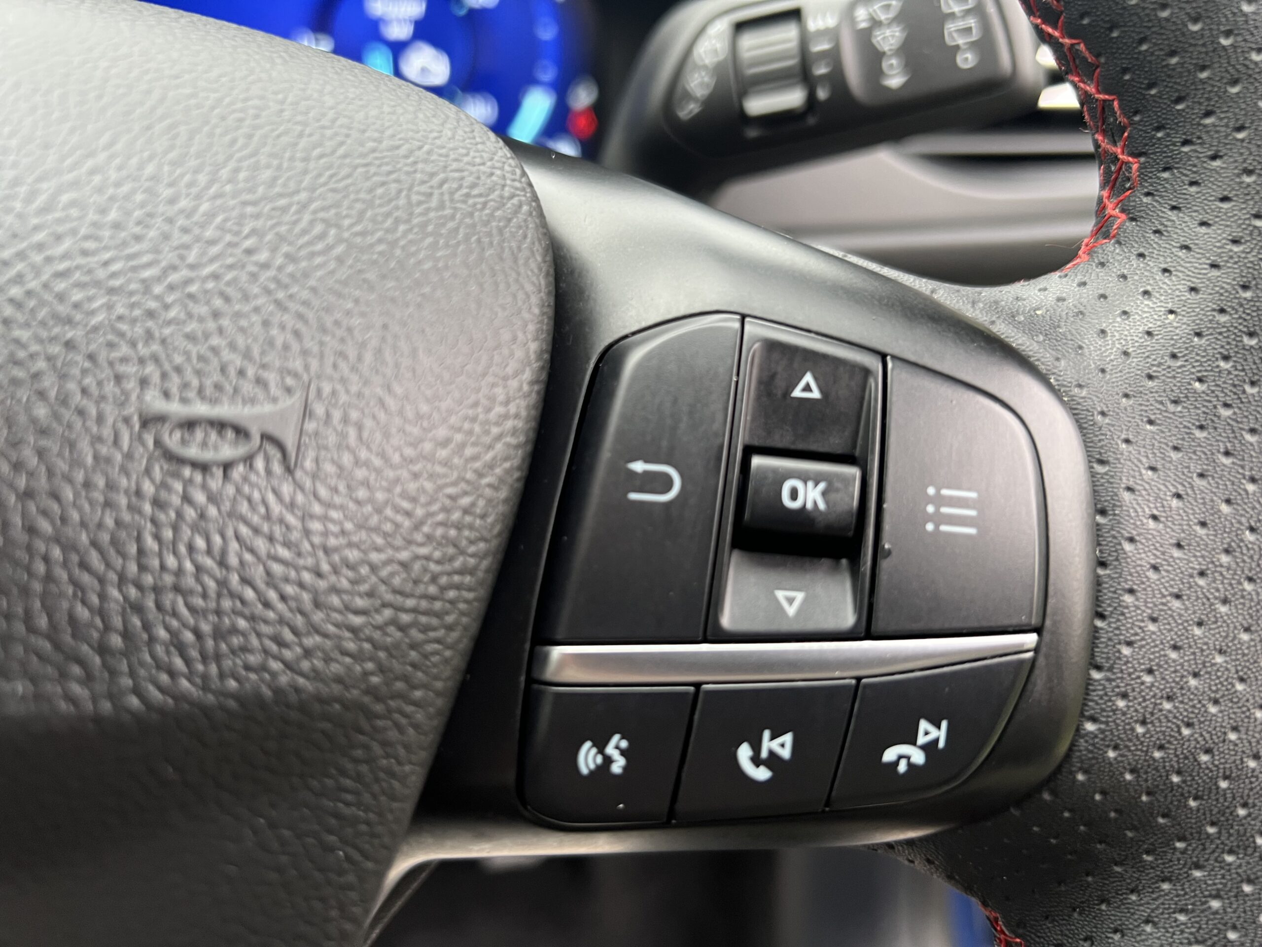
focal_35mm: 26
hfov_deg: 67.3
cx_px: 631
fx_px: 948
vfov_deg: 53.1
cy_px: 474
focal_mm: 5.7
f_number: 1.5
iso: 100
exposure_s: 1/68
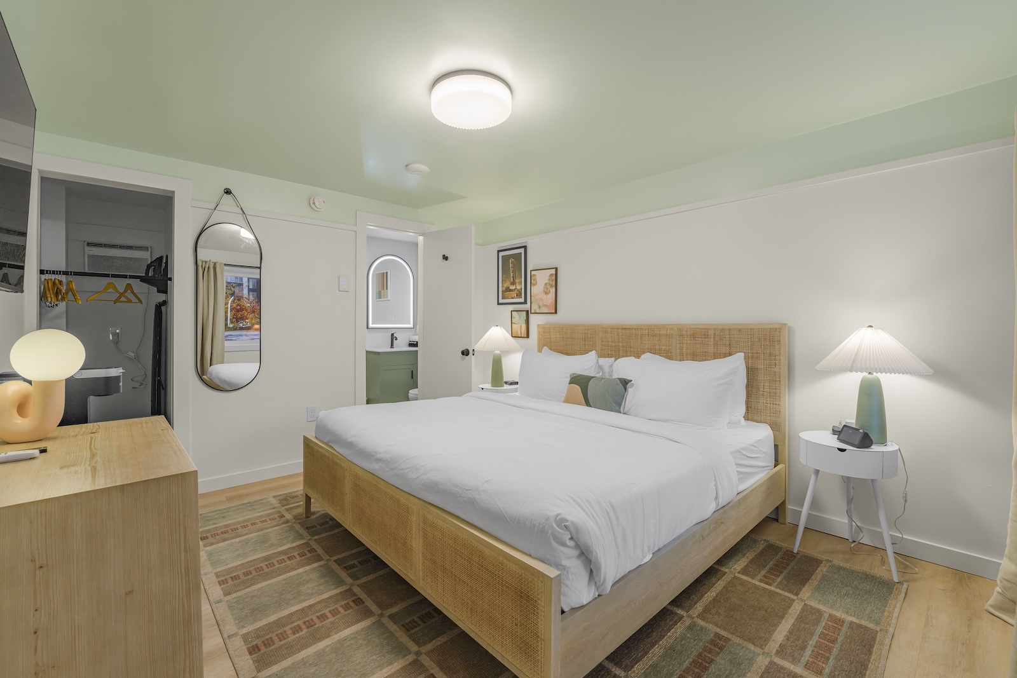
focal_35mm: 14
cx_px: 508
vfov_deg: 81.2
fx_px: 396
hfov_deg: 104.2
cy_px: 339
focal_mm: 14
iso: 250
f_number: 9
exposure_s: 1/8
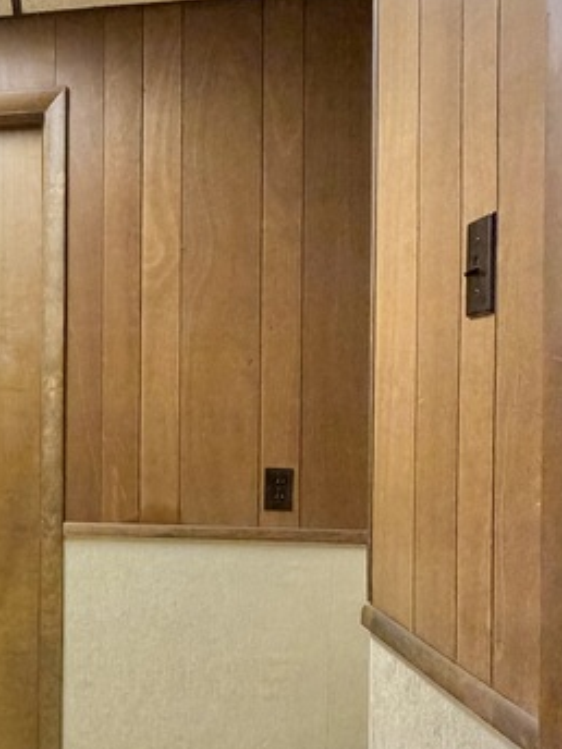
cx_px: -139
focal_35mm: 44
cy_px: 425
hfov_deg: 28.0
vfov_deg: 42.9
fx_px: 952
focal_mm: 2.22
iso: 200
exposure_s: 1/60
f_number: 2.2
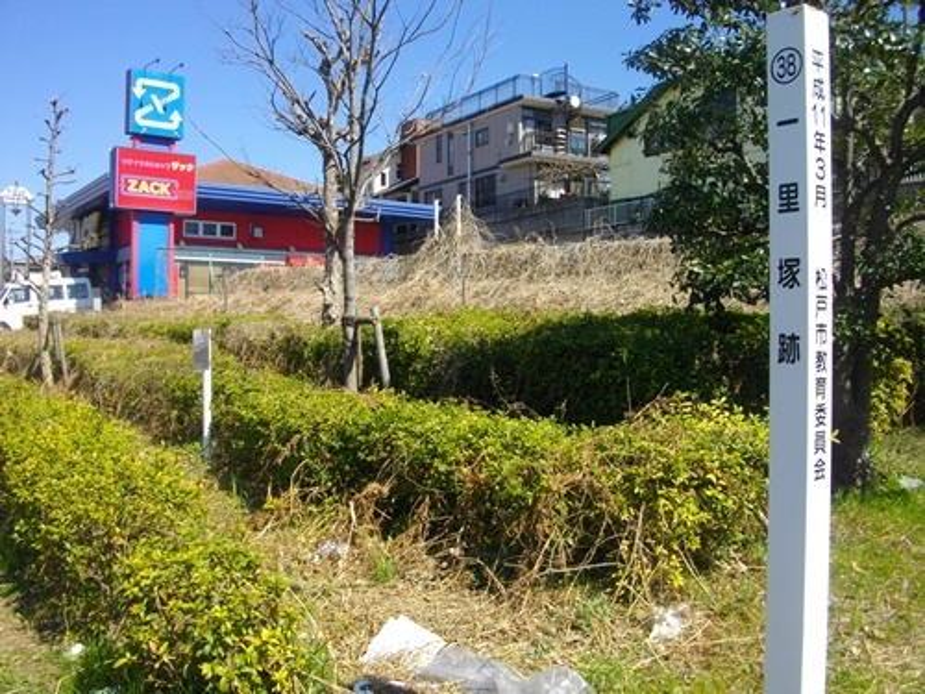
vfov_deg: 44.2
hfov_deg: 56.8
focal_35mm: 32
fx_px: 855
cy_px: 347
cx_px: 462
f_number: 5.5
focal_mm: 5.7
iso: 100
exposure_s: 1/320
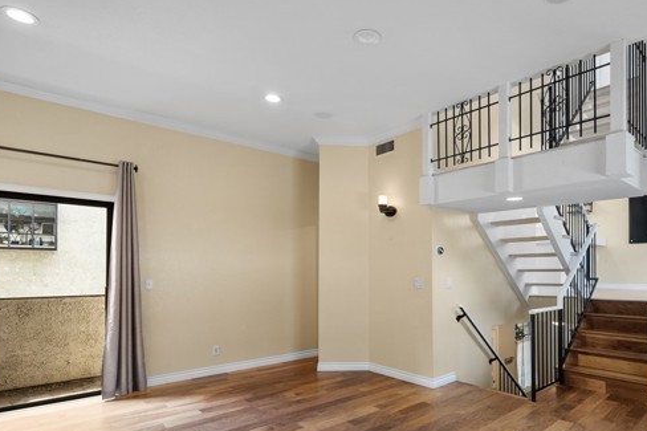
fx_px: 377
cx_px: 386
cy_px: 267
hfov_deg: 80.3
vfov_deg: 58.8
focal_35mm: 21
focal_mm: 16
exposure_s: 1/50
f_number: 8
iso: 2000
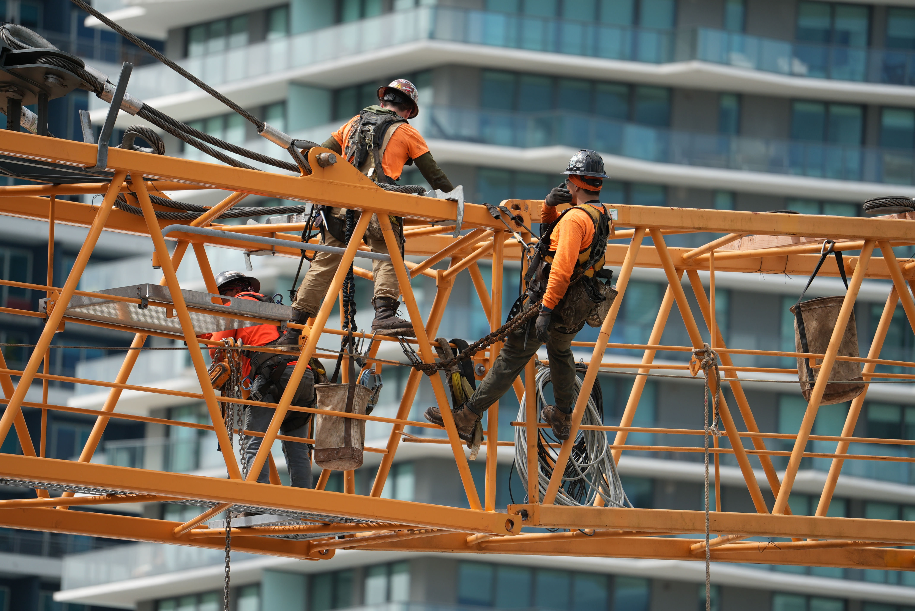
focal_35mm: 384
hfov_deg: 5.4
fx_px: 9765
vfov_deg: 3.6
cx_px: 458
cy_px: 306
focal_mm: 384
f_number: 5.6
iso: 160
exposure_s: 1/400
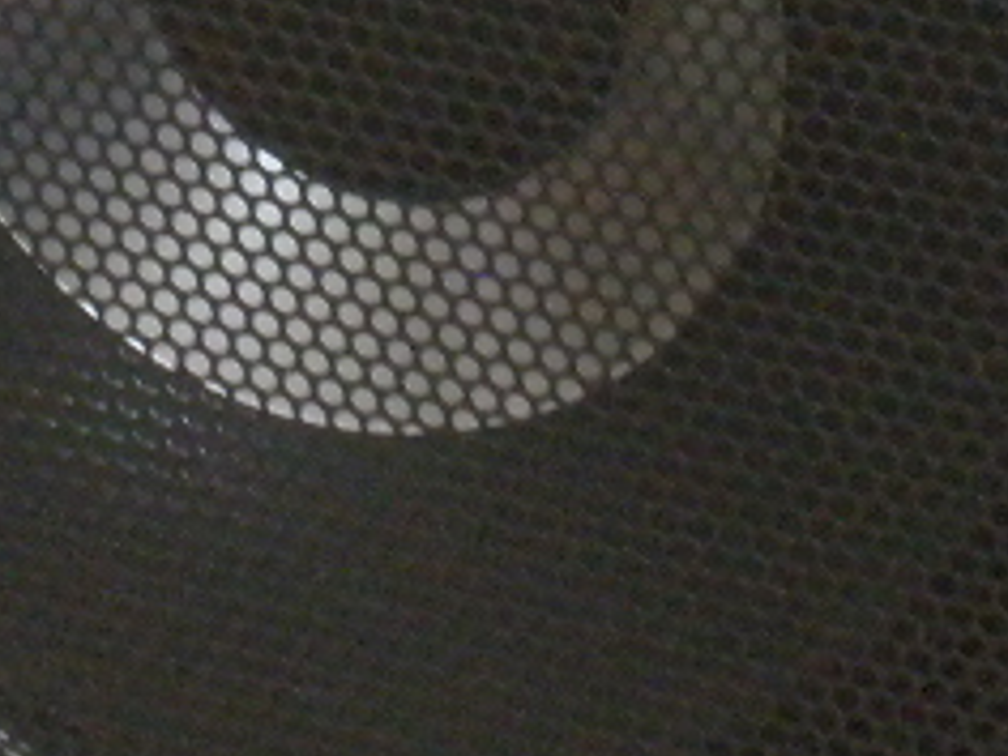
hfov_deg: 9.1
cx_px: 513
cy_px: -278
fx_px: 6319
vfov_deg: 6.8
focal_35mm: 217
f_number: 3.7
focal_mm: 7.1
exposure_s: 1/6
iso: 200
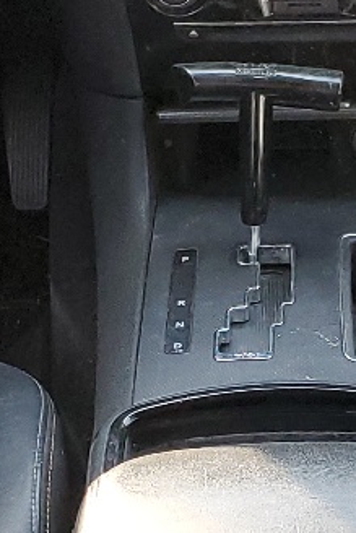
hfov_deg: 10.4
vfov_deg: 15.5
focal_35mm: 132
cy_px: 377
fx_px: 1956
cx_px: 271
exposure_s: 1/120
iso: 94
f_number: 1.5
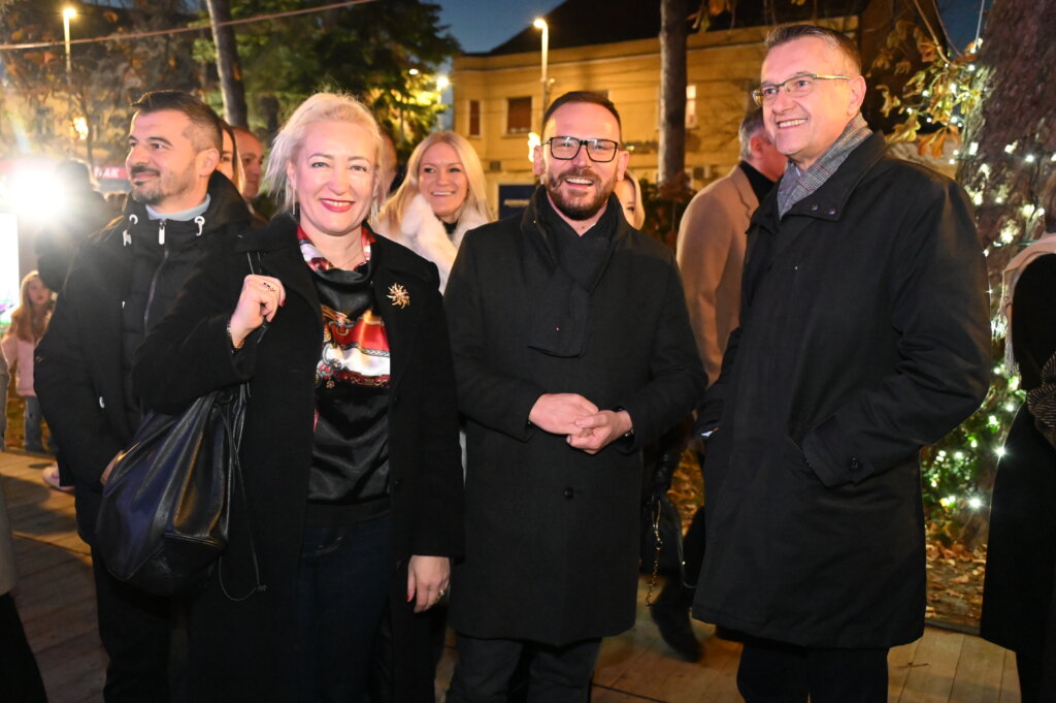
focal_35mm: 34
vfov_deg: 38.8
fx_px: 997
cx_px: 528
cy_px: 352
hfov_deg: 55.8
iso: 20000
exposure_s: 1/60
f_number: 4.8
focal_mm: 34
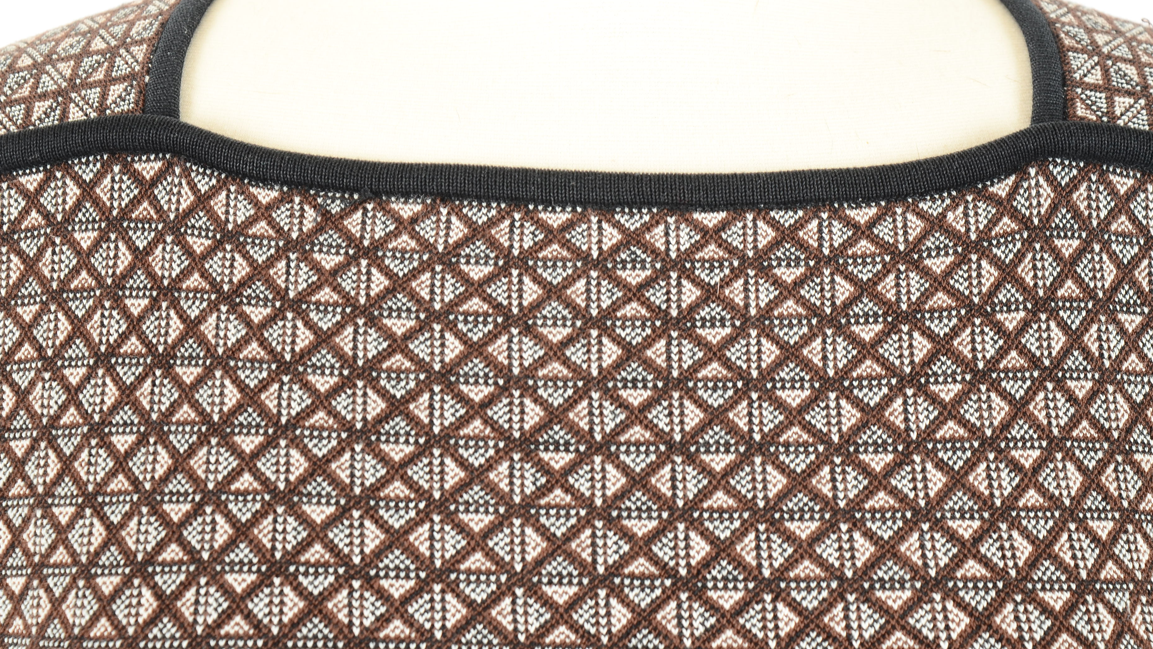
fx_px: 2645
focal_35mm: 87
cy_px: 283
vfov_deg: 14.0
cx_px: 576
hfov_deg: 24.6
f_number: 10
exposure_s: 1/80
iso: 320
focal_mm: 55
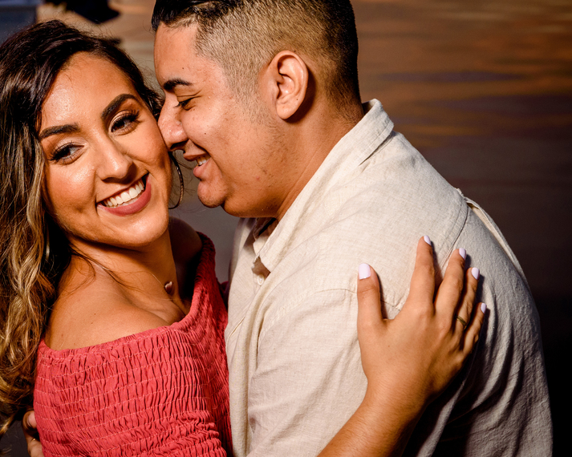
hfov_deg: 19.4
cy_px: 187
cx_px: 108
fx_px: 1659
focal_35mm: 98
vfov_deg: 15.7
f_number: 6.3
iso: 640
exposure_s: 1/250
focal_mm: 62
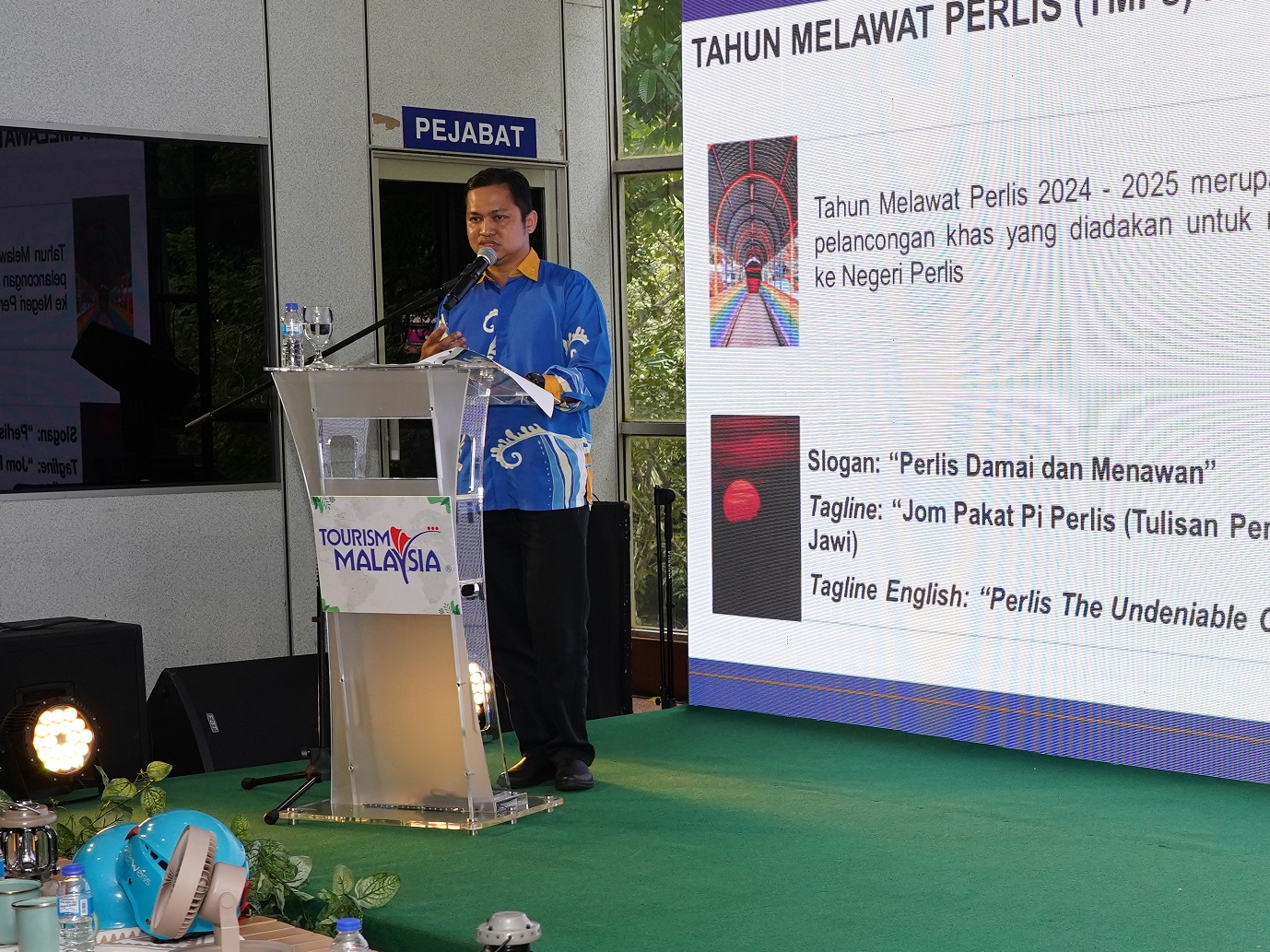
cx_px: 1089
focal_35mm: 67
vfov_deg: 21.8
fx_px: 2458
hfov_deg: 28.1
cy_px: 632
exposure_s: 1/250
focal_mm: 32
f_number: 6.3
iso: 1000
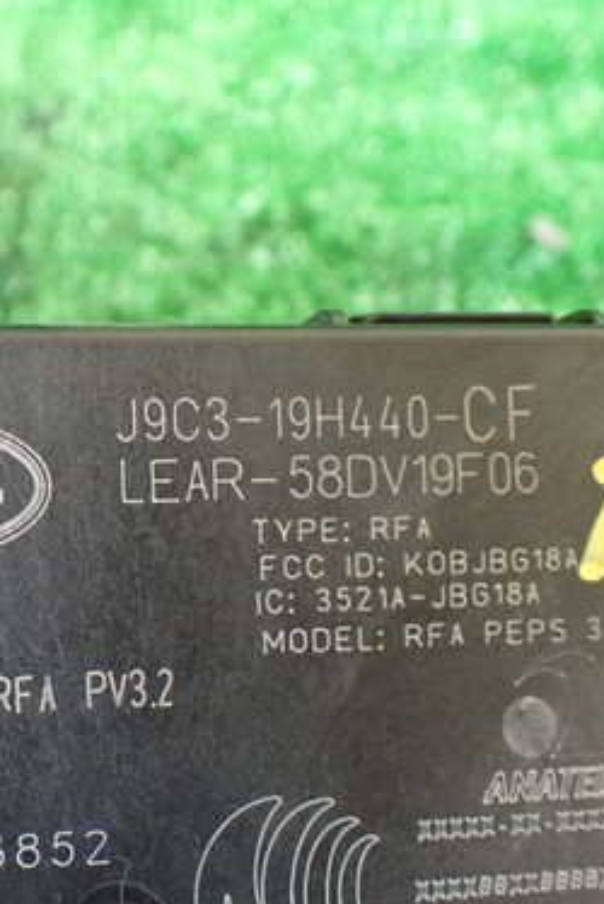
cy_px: 525
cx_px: -10
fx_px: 1256
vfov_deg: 39.5
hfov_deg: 25.6
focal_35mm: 50
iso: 800
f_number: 2.3
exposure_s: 1/100
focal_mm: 5.4
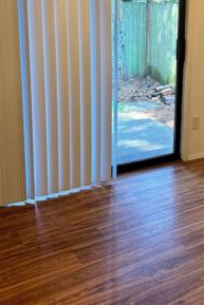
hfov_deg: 28.0
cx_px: 188
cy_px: 96
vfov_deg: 42.0
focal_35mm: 46
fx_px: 391
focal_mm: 6.86
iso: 250
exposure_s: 1/60
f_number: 1.78
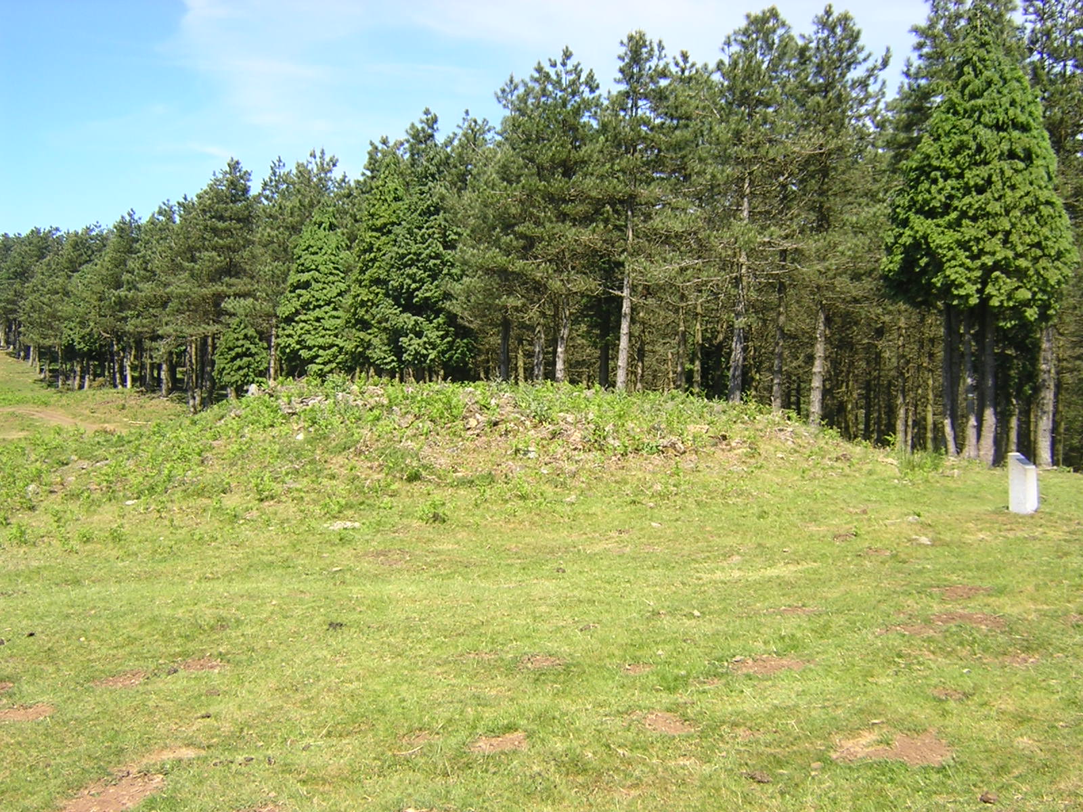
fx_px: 1126
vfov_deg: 39.7
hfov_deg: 51.4
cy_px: 406
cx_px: 542
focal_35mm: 36
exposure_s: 1/150
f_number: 5.2
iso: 100
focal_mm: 4.7
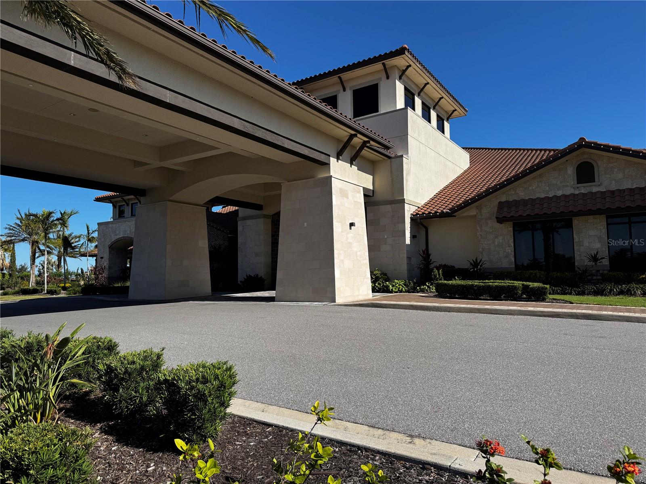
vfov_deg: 56.8
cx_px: 323
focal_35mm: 24
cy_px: 242
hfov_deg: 71.6
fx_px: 448
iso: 80
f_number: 1.78
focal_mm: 6.76
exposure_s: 1/4608
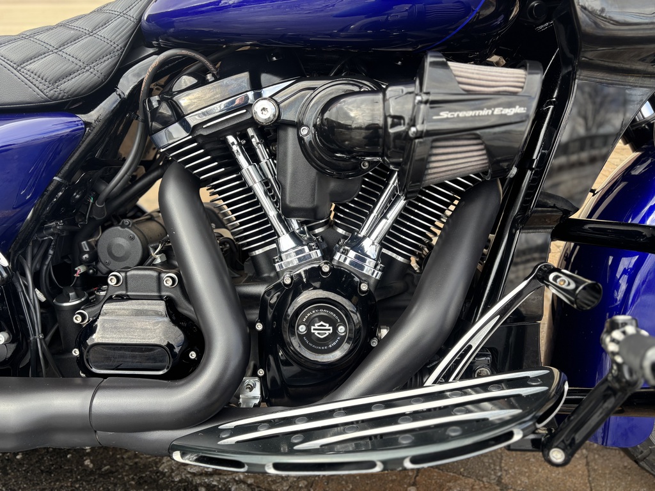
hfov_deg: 67.3
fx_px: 492
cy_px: 246
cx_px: 328
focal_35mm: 26
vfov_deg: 53.1
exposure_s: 1/332
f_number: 1.6
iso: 50
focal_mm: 5.96
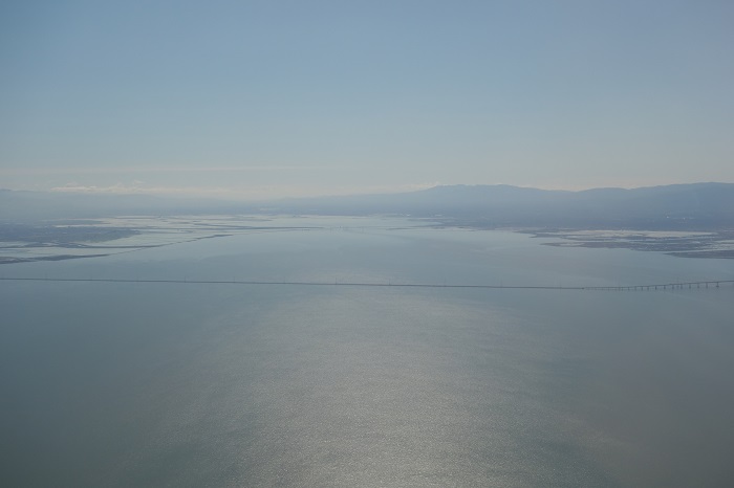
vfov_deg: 26.0
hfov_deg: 38.2
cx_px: 367
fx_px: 1060
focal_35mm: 52
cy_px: 244
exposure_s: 1/800
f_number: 6.3
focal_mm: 19.31
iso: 125
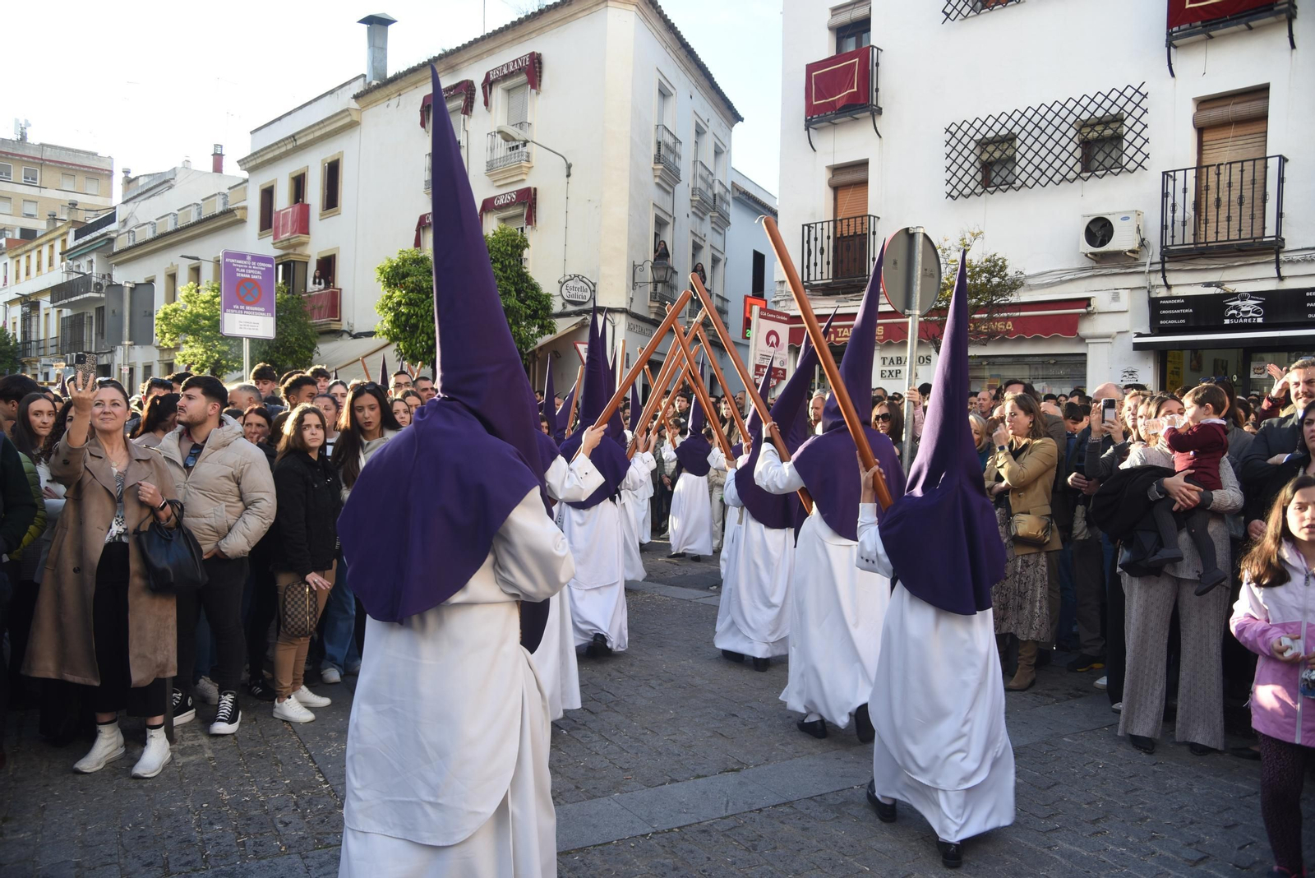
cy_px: 439
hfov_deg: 63.6
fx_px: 1060
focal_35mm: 29
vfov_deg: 45.0
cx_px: 658
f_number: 7.1
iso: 220
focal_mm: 29
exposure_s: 1/125
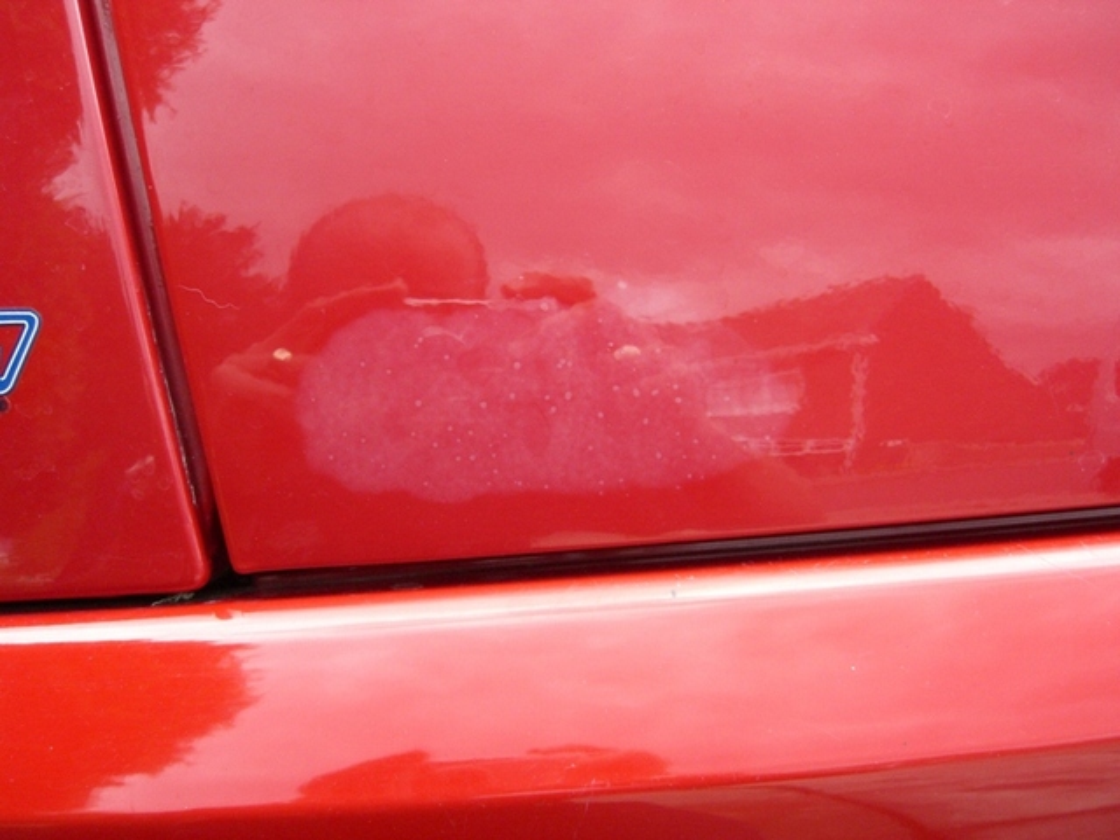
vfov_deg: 37.7
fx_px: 1229
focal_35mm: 38
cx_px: 560
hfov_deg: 49.0
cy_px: 420
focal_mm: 7.9
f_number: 2.8
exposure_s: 1/500
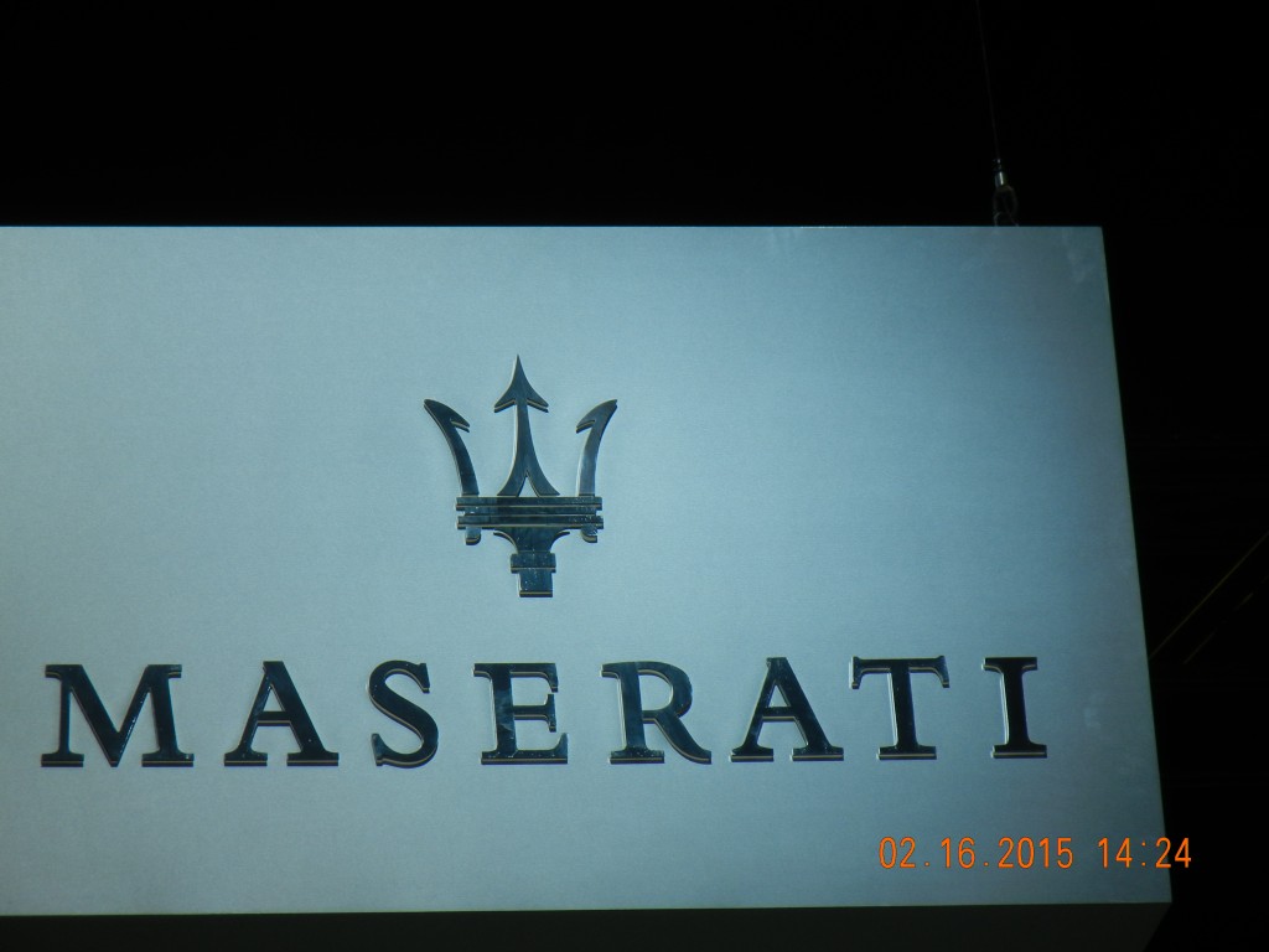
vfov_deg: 5.0
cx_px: 634
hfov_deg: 6.6
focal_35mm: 300
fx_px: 10998
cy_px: 476
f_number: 5.6
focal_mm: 54
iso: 160
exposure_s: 1/280
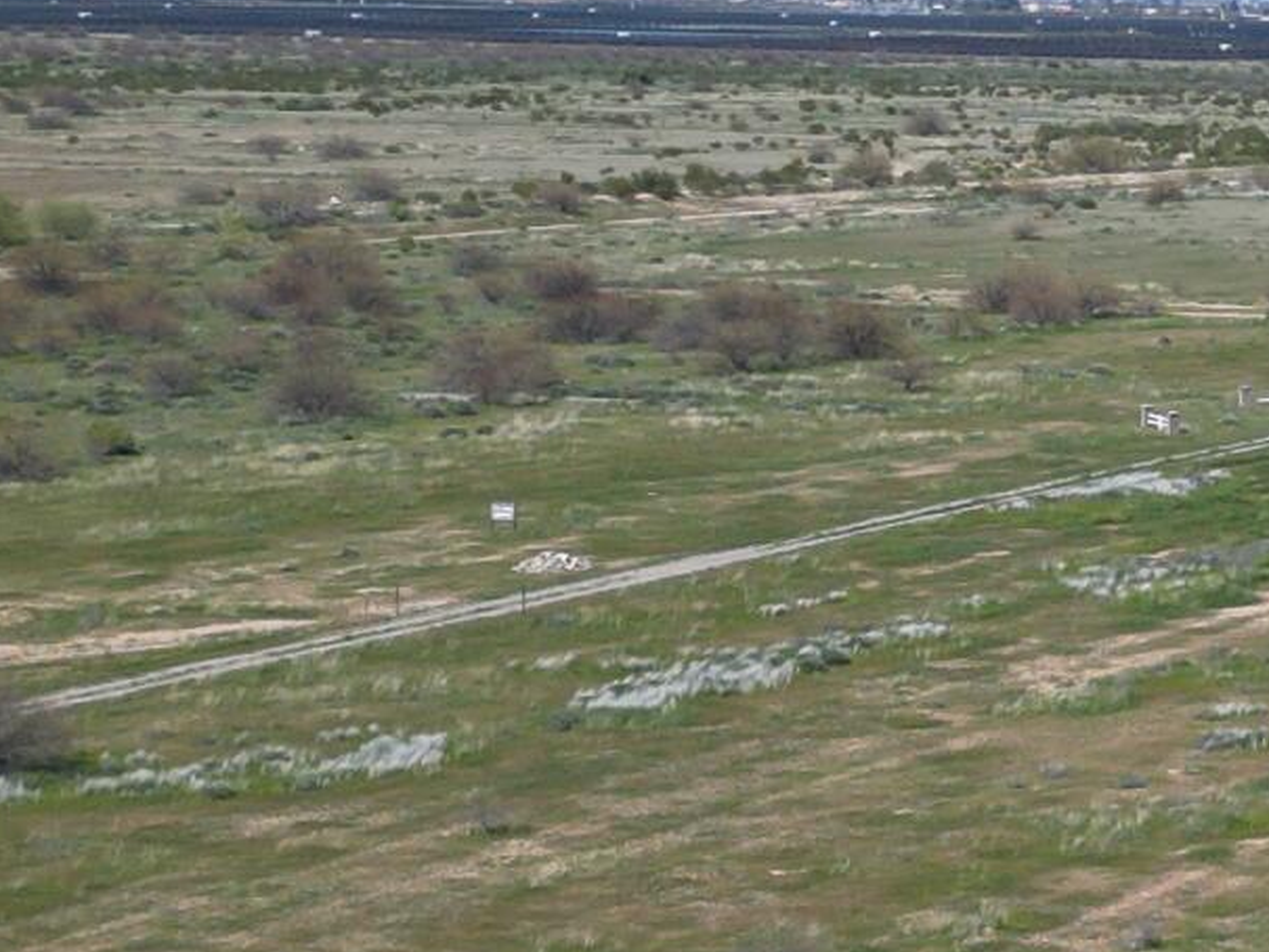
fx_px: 4363
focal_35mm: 119
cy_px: 245
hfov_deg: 13.2
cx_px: 2855
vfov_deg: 12.4
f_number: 1.7
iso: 110
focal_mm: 6.72
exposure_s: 1/3000
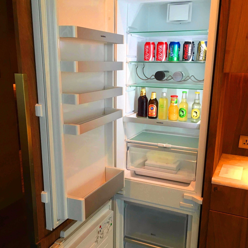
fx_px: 284
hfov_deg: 47.2
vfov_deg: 47.1
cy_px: 141
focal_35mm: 35
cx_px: 124
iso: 80
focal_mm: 4.15
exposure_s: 1/33
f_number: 2.2
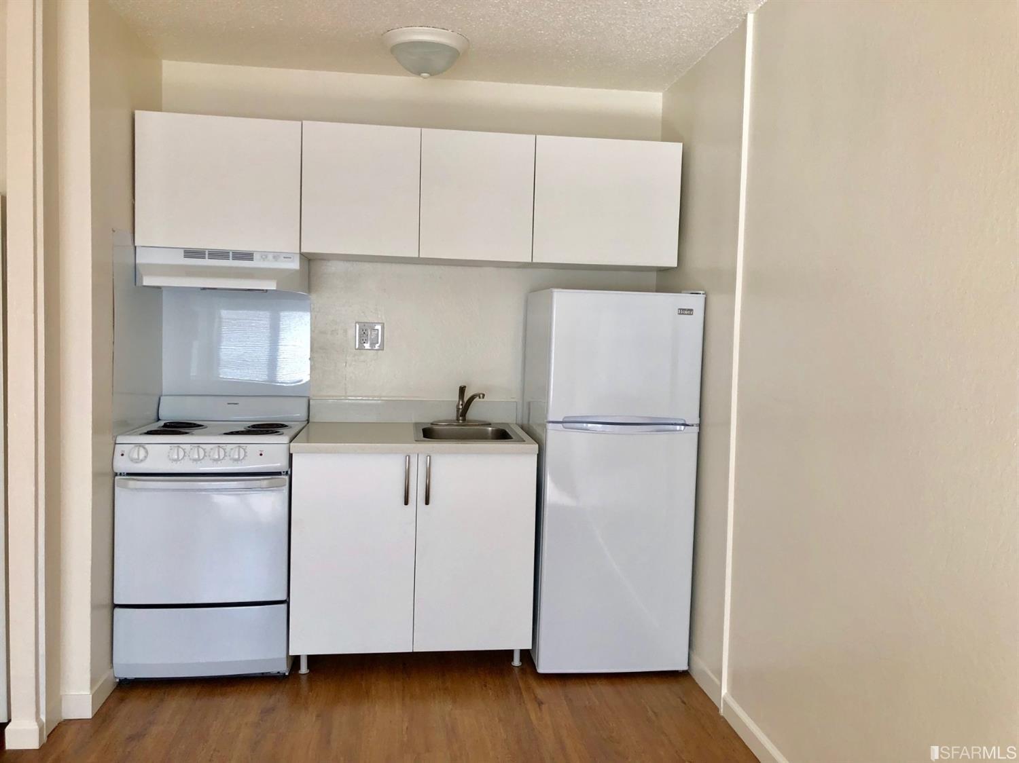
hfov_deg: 63.5
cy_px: 382
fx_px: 824
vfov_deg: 49.7
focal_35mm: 28
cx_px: 510
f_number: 1.8
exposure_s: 1/120
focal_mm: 4
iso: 64
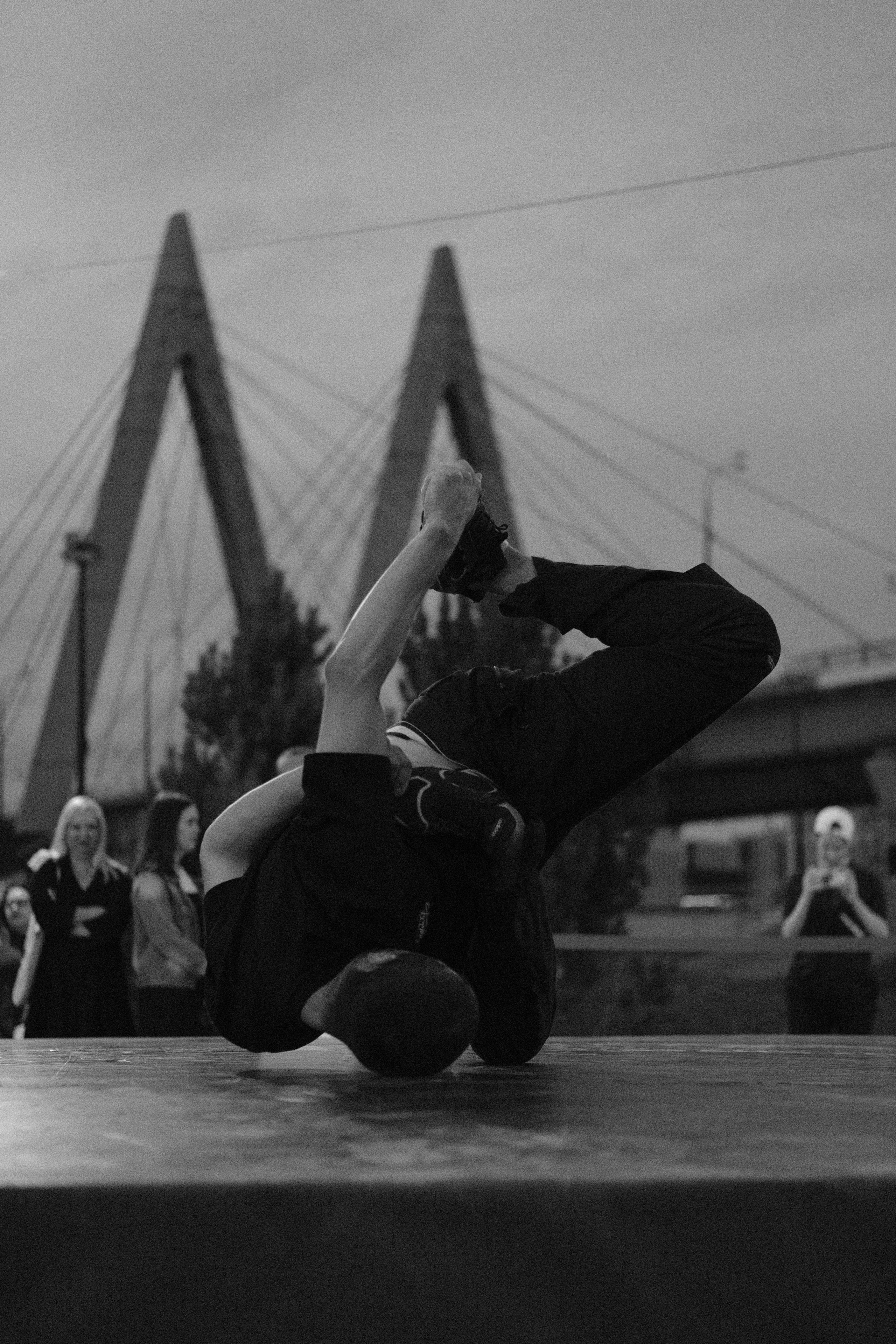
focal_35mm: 75
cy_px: 672
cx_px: 448
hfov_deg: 18.2
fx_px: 2800
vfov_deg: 27.0
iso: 5000
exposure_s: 1/640
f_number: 2
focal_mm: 50
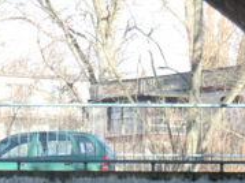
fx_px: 1995
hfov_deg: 7.0
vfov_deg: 5.2
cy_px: 244
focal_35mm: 282
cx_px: 7
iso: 125
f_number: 5
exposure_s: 1/100
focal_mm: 18.8
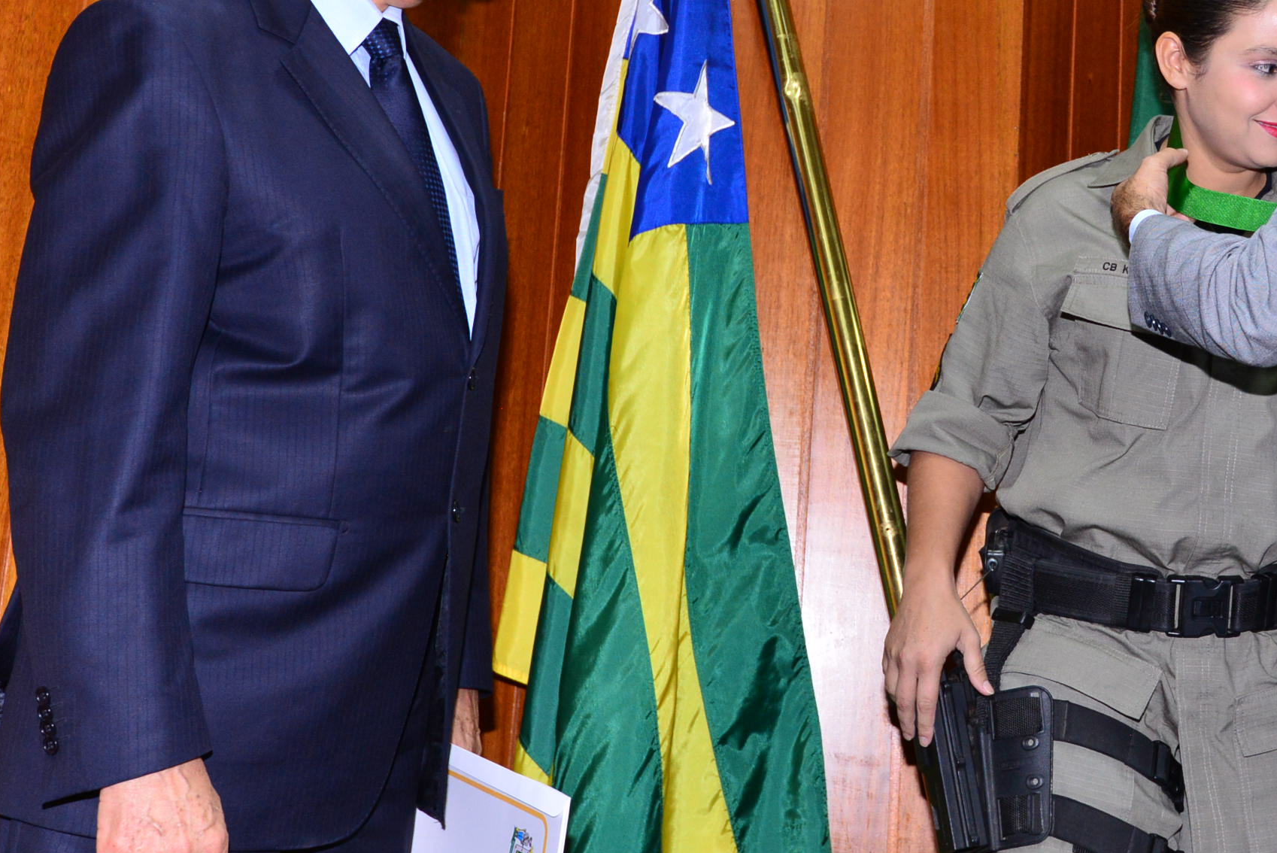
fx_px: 2200
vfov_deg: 21.8
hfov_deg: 31.3
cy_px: 226
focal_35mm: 62
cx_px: 1068
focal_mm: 35
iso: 1600
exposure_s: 1/125
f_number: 5.6
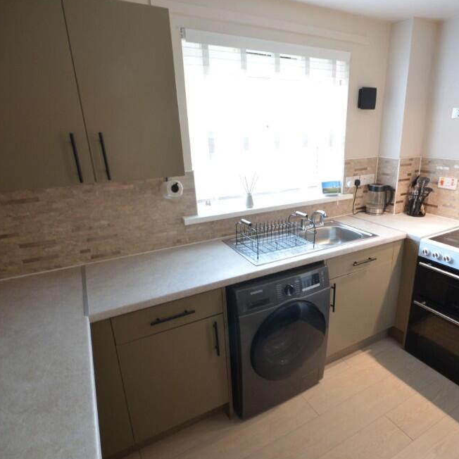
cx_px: 274
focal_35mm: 20
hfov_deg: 74.1
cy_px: 237
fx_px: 300
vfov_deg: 74.8
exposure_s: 1/1.6
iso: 400
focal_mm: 10
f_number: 8
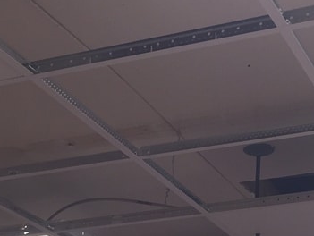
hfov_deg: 17.9
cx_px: 145
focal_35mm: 110
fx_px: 999
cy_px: 314
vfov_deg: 13.0
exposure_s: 1/40
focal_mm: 4.15
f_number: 2.2
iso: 32
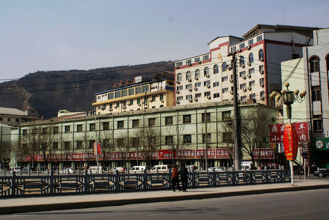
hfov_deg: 46.4
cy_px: 110
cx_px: 164
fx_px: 384
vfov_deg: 32.0
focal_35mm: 42
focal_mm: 28
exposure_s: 1/1250
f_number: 10
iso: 400
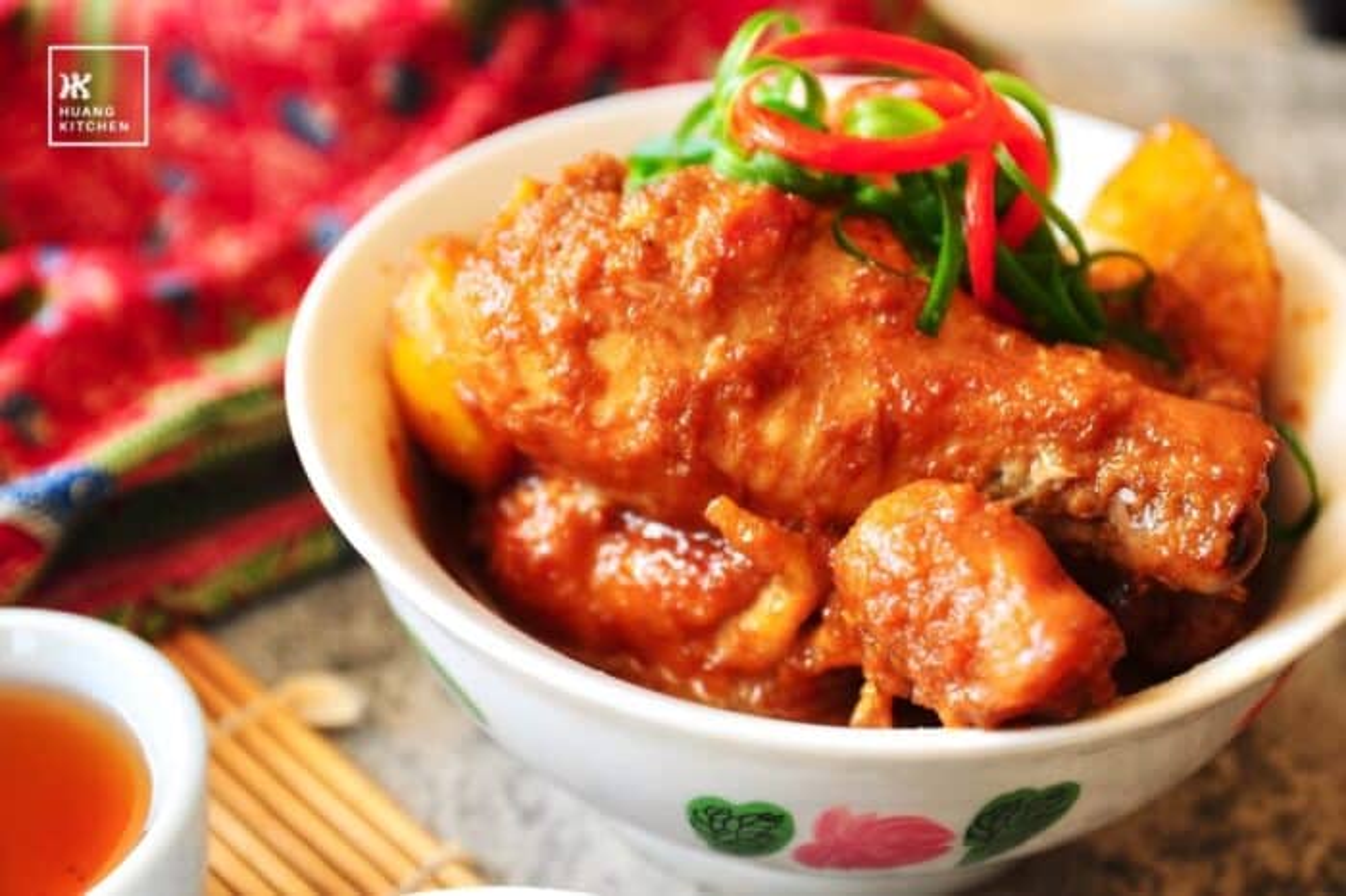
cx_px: 673
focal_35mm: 60
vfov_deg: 22.6
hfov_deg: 33.4
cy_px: 448
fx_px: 2242
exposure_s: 1/180
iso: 160
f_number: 4
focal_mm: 40
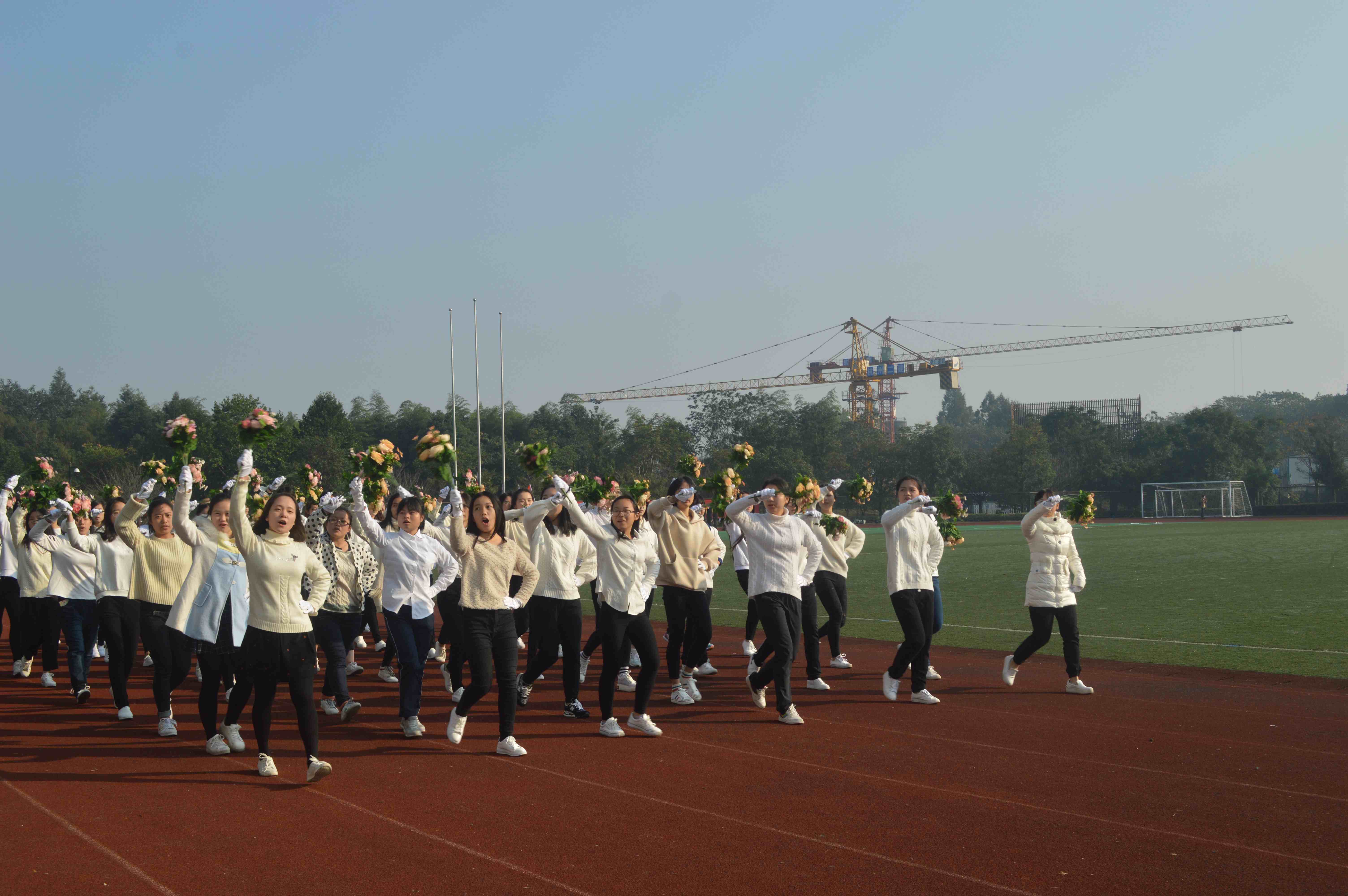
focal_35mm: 36
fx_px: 1347
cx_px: 674
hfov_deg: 53.2
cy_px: 448
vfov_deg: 36.8
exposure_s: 1/250
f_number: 8
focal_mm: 24
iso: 100
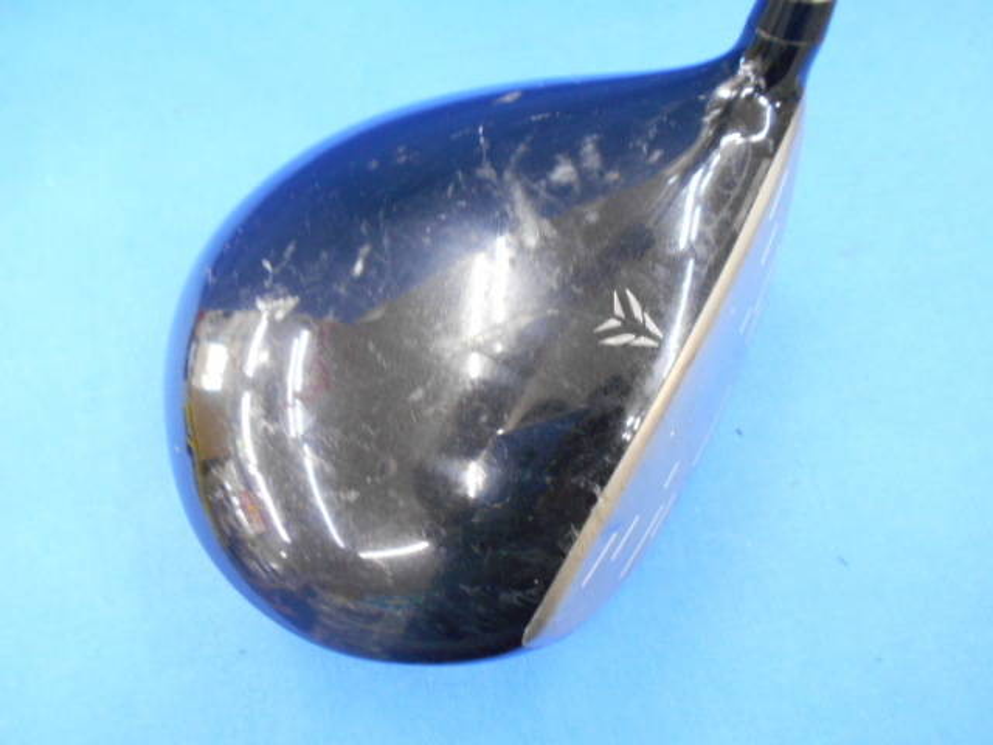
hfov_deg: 67.3
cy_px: 372
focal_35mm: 26
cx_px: 496
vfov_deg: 53.1
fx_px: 746
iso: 400
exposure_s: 1/13
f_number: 3.2
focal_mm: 4.6
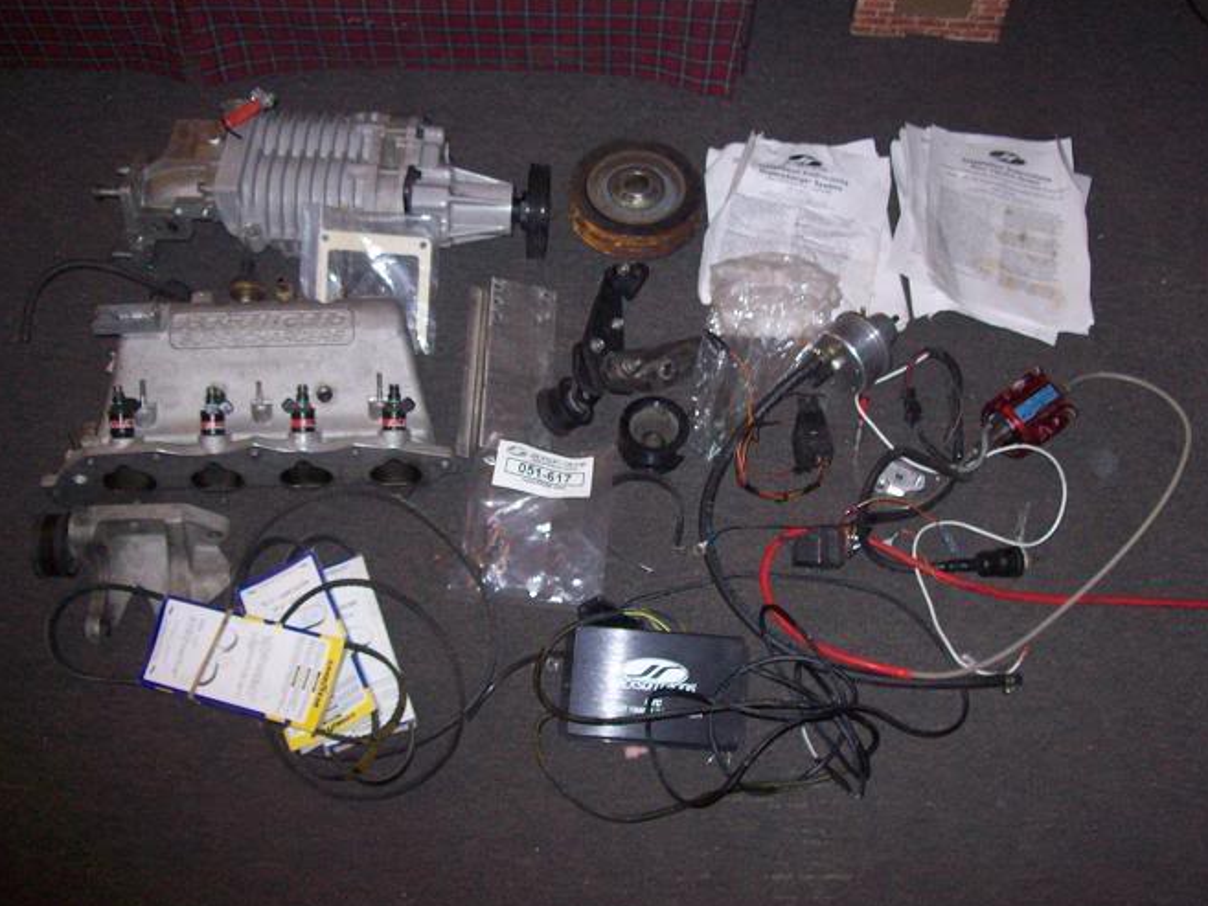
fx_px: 1361
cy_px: 448
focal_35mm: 39
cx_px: 620
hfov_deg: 47.9
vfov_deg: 36.8
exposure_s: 1/64
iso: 200
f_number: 2.7
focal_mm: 6
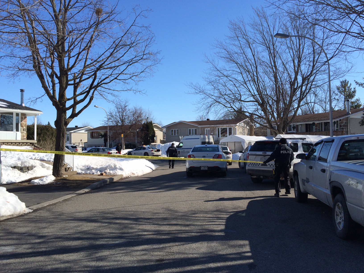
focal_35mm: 29
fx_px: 305
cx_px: 182
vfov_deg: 48.2
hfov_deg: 61.7
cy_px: 136
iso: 32
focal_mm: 4.15
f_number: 2.2
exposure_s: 1/2564
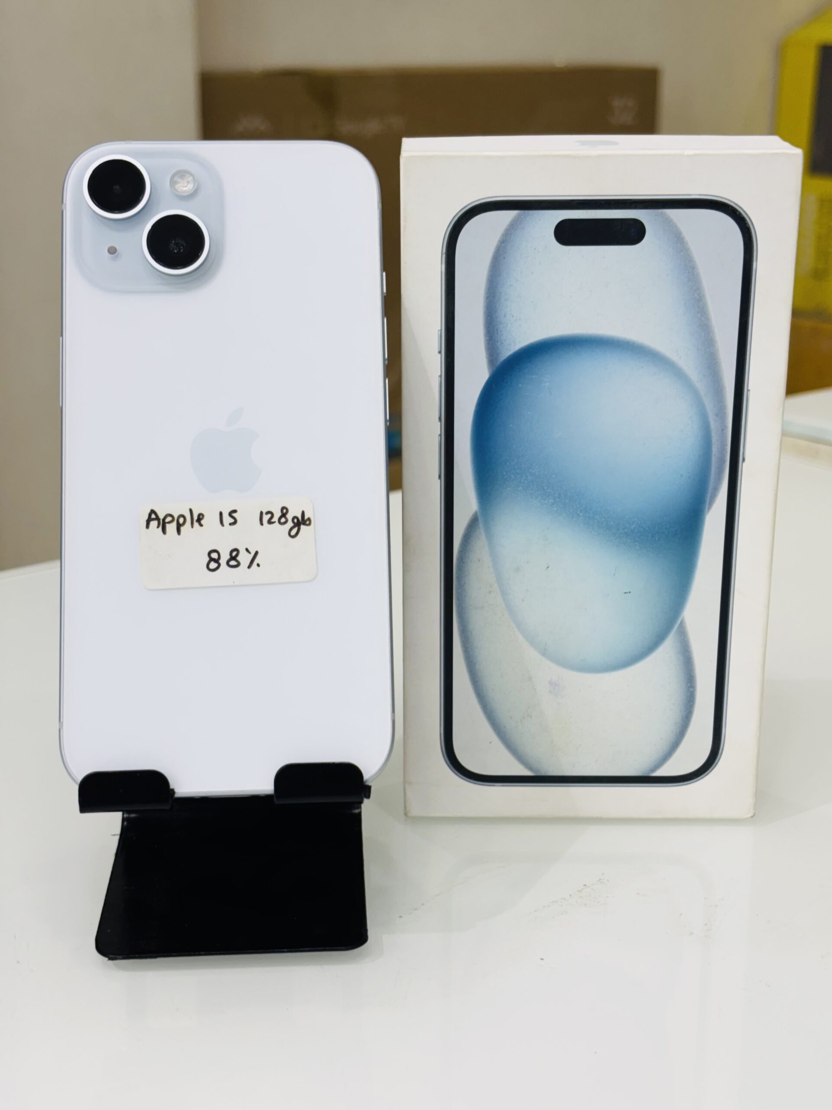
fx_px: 1666
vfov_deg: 36.8
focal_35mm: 52
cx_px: 416
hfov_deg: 28.0
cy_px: 555
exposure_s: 1/50
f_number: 1.6
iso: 32
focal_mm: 5.96
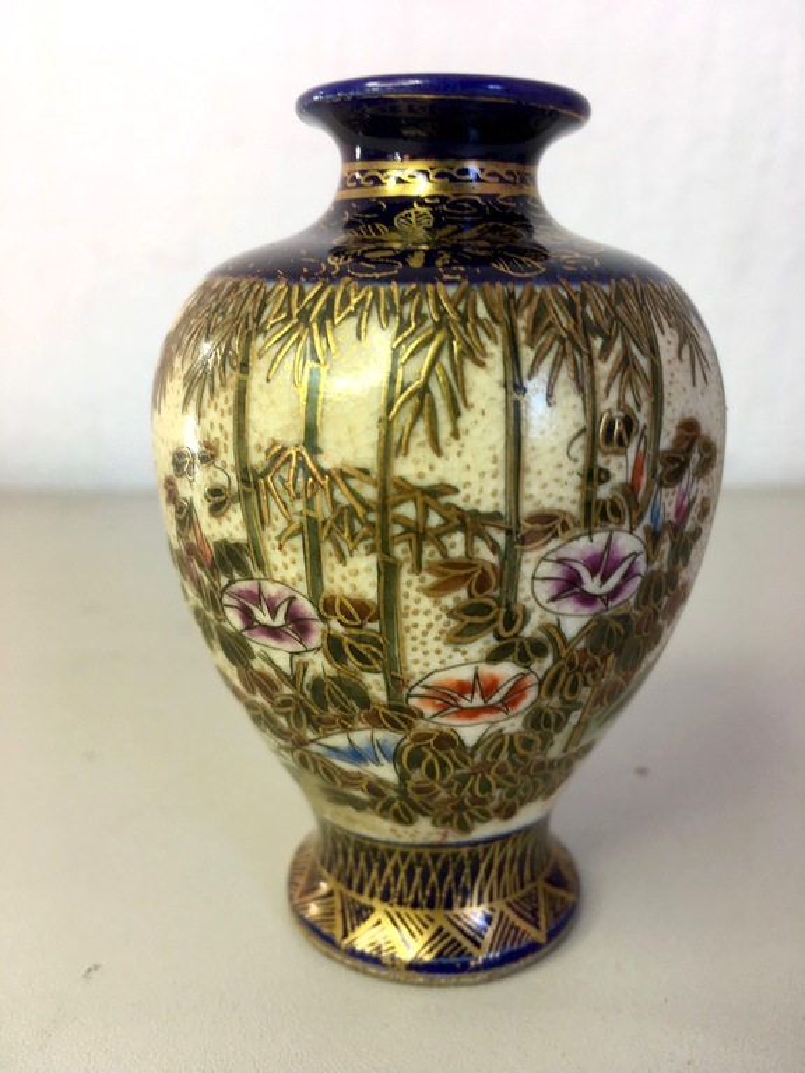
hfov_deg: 48.2
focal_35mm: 29
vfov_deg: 61.7
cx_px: 402
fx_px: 899
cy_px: 536
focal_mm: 4.15
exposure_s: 1/50
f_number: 2.2
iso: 32
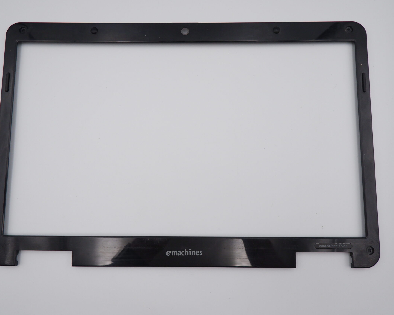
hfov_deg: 66.0
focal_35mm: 26
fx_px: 303
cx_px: 188
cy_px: 158
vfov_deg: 54.9
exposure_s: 1/450
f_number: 7.1
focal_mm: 15.2
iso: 1250
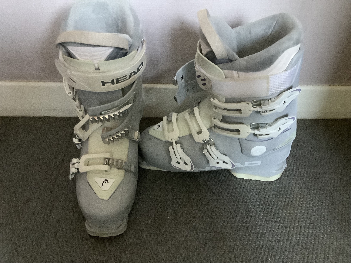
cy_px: 132
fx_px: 314
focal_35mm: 31
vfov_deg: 45.4
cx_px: 176
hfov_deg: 58.4
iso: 640
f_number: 2.4
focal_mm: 3.3
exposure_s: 1/25
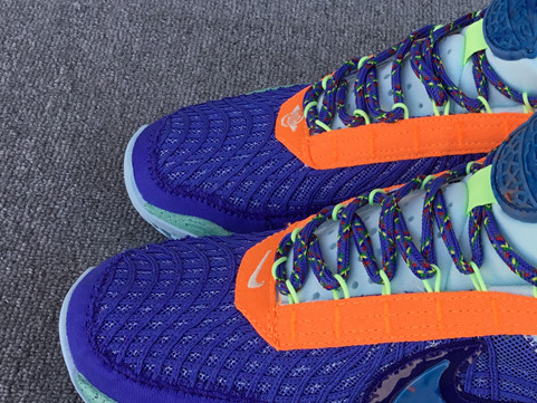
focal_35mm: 58
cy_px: 236
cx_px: 458
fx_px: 900
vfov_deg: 25.2
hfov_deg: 32.0
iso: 25
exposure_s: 1/210
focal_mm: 3.3
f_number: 2.4
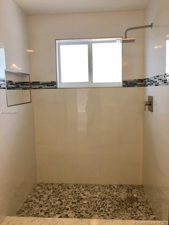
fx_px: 189
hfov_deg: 48.2
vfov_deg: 61.7
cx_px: 84
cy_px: 112
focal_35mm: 29
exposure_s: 1/30
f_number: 2.2
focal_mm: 4.15
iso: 64
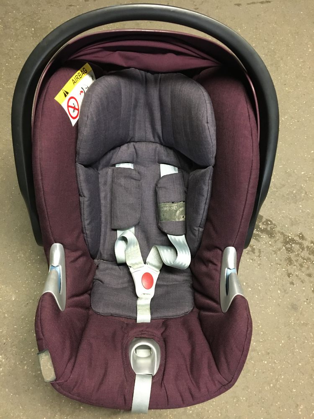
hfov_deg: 48.2
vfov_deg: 61.7
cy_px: 210
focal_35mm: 29
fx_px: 351
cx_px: 157
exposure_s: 1/17
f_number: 2.2
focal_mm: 4.15
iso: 250
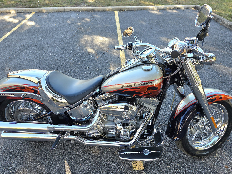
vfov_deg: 58.9
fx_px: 154
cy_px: 87
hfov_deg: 73.9
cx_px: 116
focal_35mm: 23
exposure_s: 1/370
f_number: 1.7
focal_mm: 6.3
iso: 50
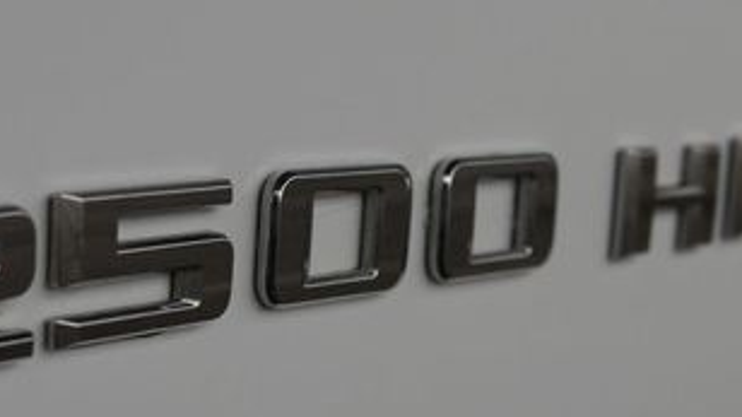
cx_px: 320
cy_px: 337
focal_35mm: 98
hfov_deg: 21.8
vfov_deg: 12.3
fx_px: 1927
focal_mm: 30
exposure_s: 1/160
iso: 250
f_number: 4
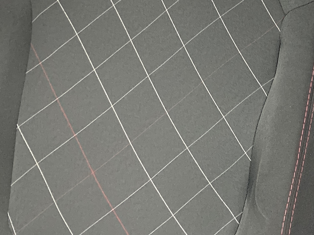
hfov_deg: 20.5
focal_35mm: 82
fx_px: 744
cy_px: -80
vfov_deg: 16.8
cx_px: 467
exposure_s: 1/30
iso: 800
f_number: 1.8
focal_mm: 4.25
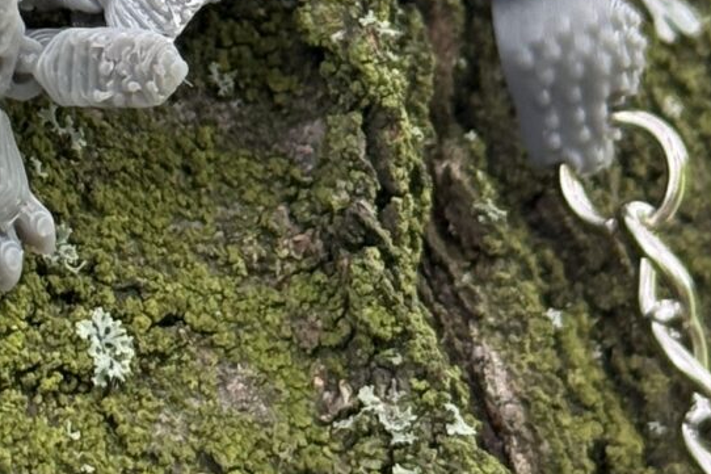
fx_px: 4659
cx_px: 101
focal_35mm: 236
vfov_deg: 5.8
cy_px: 1
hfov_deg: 8.7
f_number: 1.78
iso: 160
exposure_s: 1/227
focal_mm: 6.76
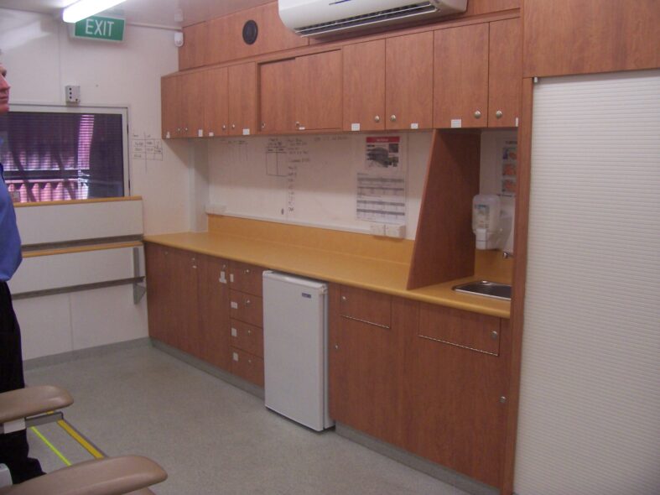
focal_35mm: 34
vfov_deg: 41.8
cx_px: 330
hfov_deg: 54.0
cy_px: 248
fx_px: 648
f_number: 2.7
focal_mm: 5.6
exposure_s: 1/90
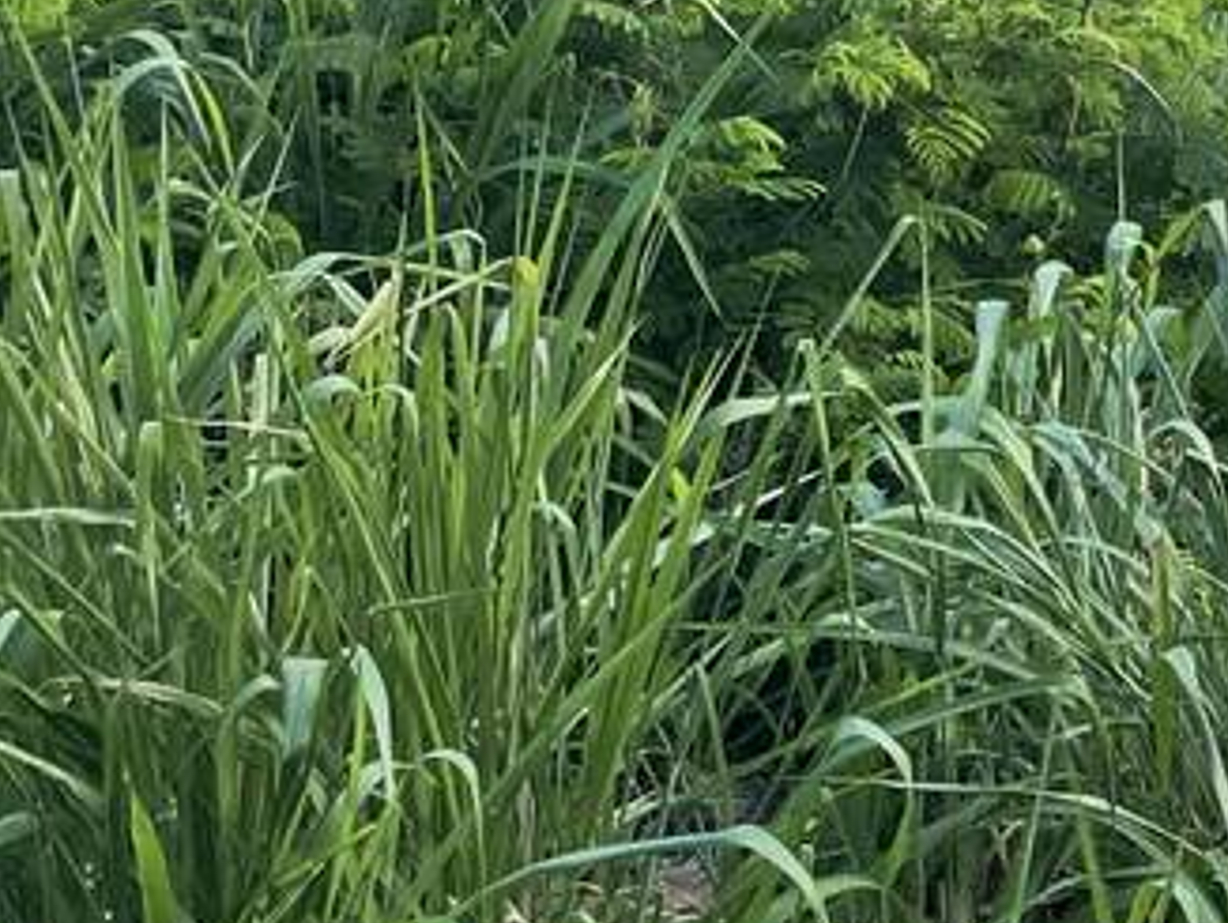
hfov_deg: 17.9
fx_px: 3621
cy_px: -769
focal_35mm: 102
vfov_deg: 13.1
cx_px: 1624
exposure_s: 1/1171
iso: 32
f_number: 1.6
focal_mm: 4.2
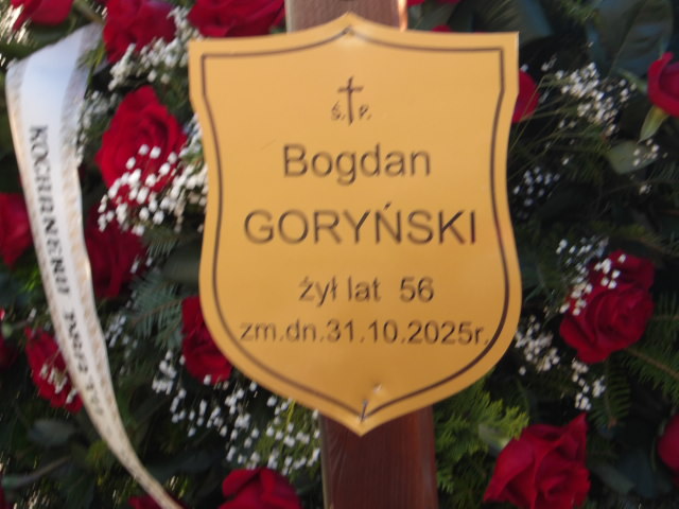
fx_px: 1707
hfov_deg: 22.5
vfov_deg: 17.0
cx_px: 340
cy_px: 254
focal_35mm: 87
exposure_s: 1/60
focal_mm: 15.6
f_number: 5.6
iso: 109
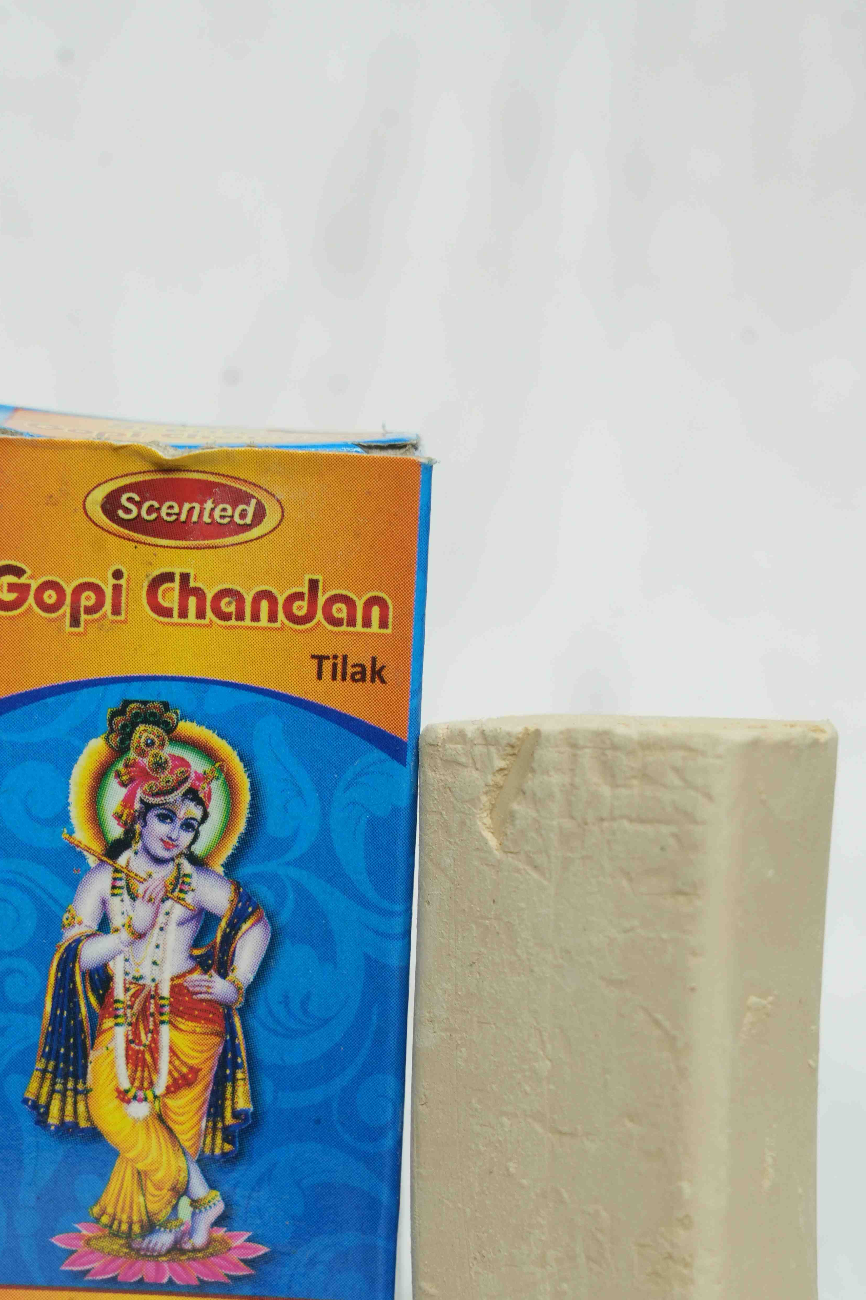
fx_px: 5377
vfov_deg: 13.8
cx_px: 327
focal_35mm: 149
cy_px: 816
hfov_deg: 9.2
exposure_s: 1/125
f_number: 9
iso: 1000
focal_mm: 105
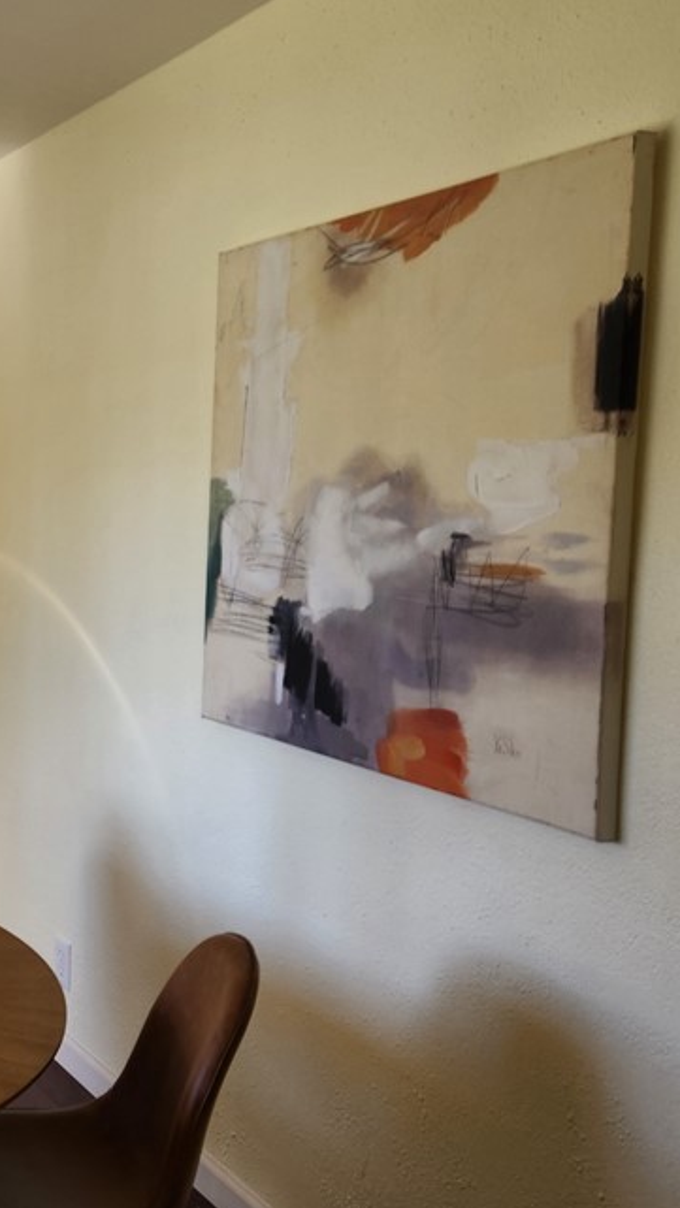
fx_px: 1281
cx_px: -132
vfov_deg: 50.4
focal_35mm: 40
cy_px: 558
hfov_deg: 26.5
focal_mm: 5.4
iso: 80
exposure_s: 1/180
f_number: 1.8
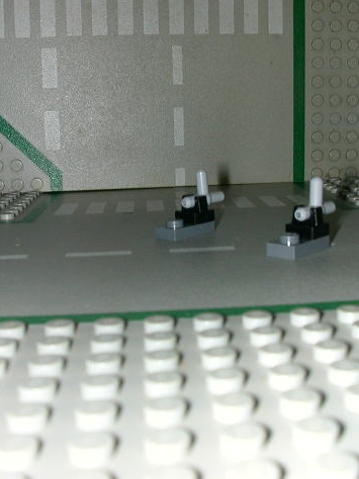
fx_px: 692
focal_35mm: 50
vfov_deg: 38.2
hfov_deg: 29.0
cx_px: 225
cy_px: 238
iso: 100
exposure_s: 1/59.9
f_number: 4.5
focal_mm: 5.6
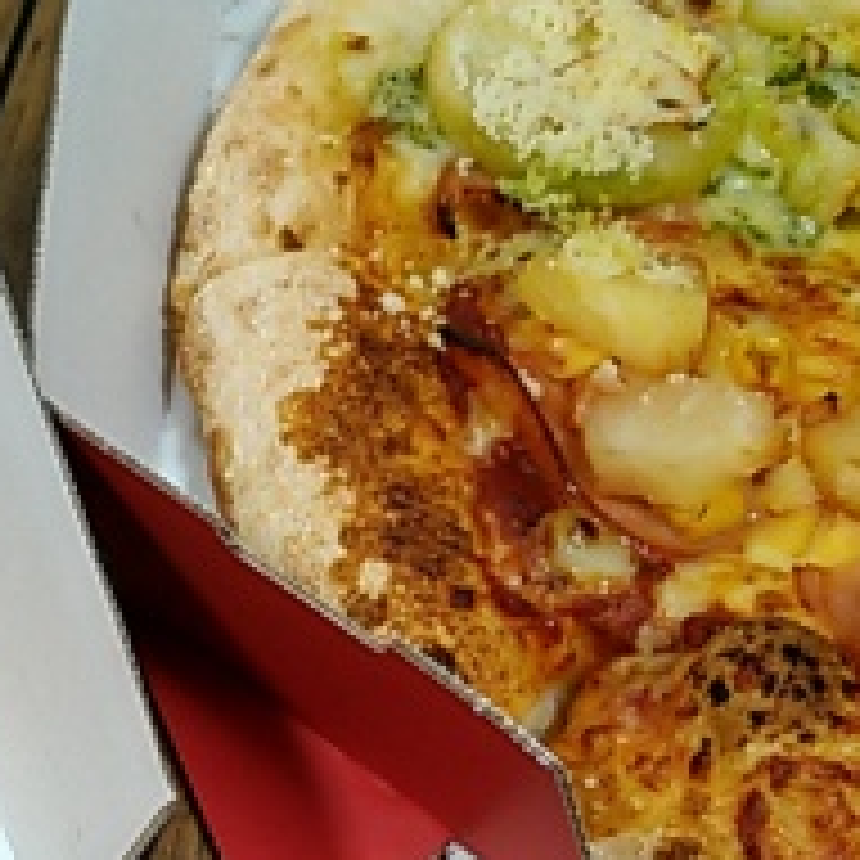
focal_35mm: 89
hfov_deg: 19.2
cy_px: 716
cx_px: 86
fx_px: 2502
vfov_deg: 19.3
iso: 250
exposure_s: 1/16.7
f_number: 2.4
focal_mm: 4
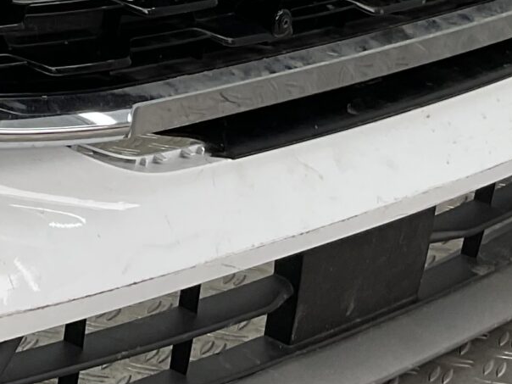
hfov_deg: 14.8
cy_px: -83
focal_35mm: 123
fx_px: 1819
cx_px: -264
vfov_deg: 11.8
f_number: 1.8
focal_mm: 3
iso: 16
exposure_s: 1/151
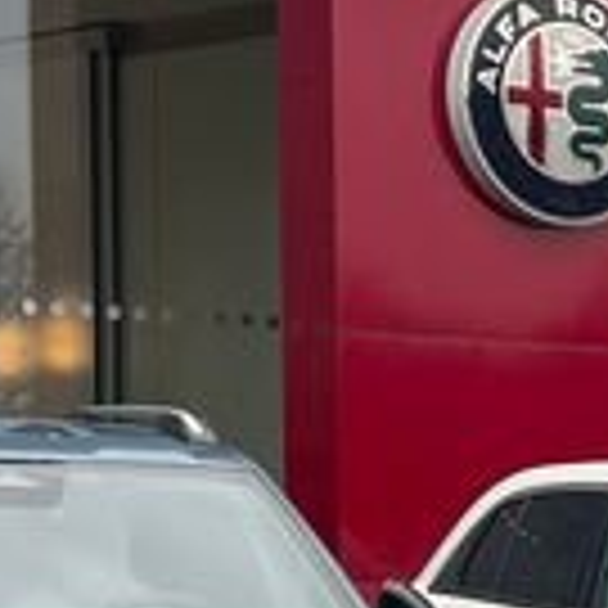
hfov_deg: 8.9
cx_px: 1540
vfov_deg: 10.0
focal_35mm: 174
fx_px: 3458
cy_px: 644
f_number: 1.6
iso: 64
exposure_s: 1/121
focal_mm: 5.1
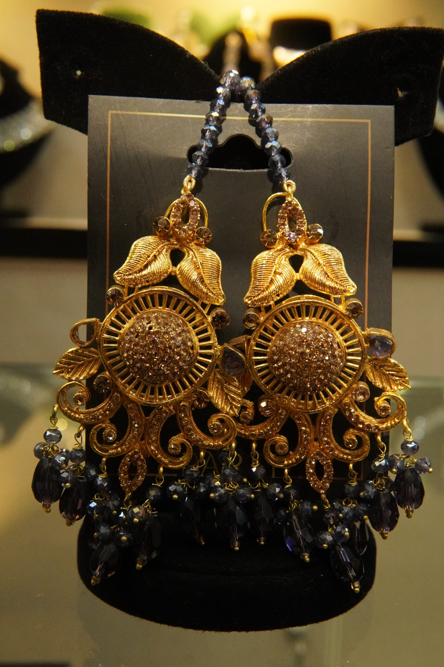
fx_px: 832
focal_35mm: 45
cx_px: 222
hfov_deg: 29.9
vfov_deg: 43.6
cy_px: 334
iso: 6400
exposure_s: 1/80
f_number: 9
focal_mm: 30
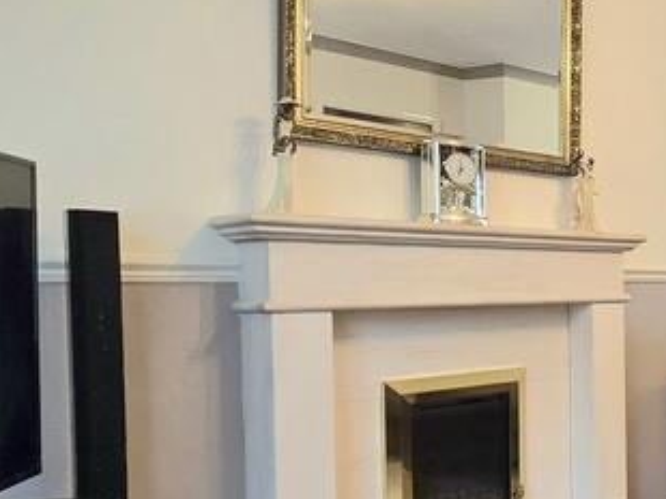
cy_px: 280
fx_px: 807
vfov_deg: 34.3
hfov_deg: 34.4
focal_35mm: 42
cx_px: 827
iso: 160
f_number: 2.2
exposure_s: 1/50.3
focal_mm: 2.2
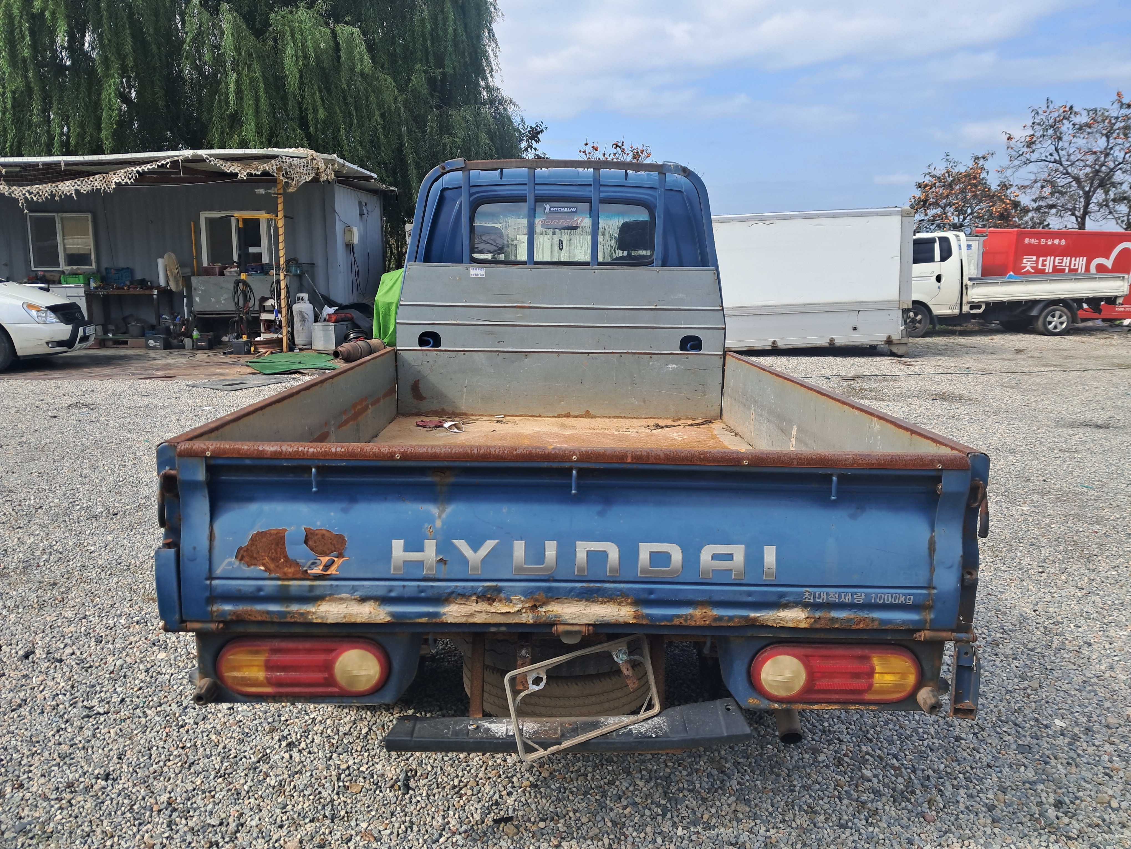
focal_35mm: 27
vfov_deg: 51.4
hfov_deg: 65.3
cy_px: 424
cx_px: 566
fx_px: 882
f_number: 1.8
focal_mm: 4
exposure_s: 1/497
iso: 50
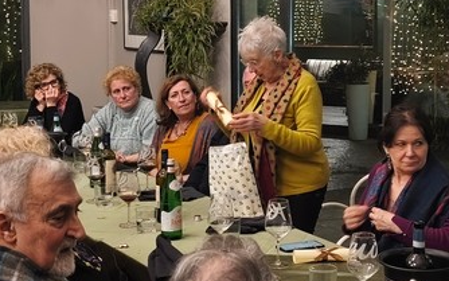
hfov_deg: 28.8
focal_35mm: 71
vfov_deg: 18.3
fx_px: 869
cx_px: 300
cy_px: 86
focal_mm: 6.18
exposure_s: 1/33.3
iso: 1000
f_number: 1.65
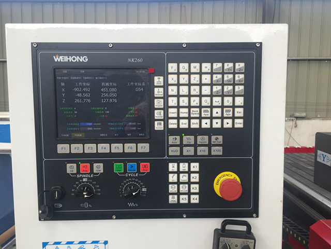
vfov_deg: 48.2
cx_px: 166
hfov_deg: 61.7
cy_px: 124
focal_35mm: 29
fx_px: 277
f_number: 2.2
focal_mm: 4.15
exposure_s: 1/138
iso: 32
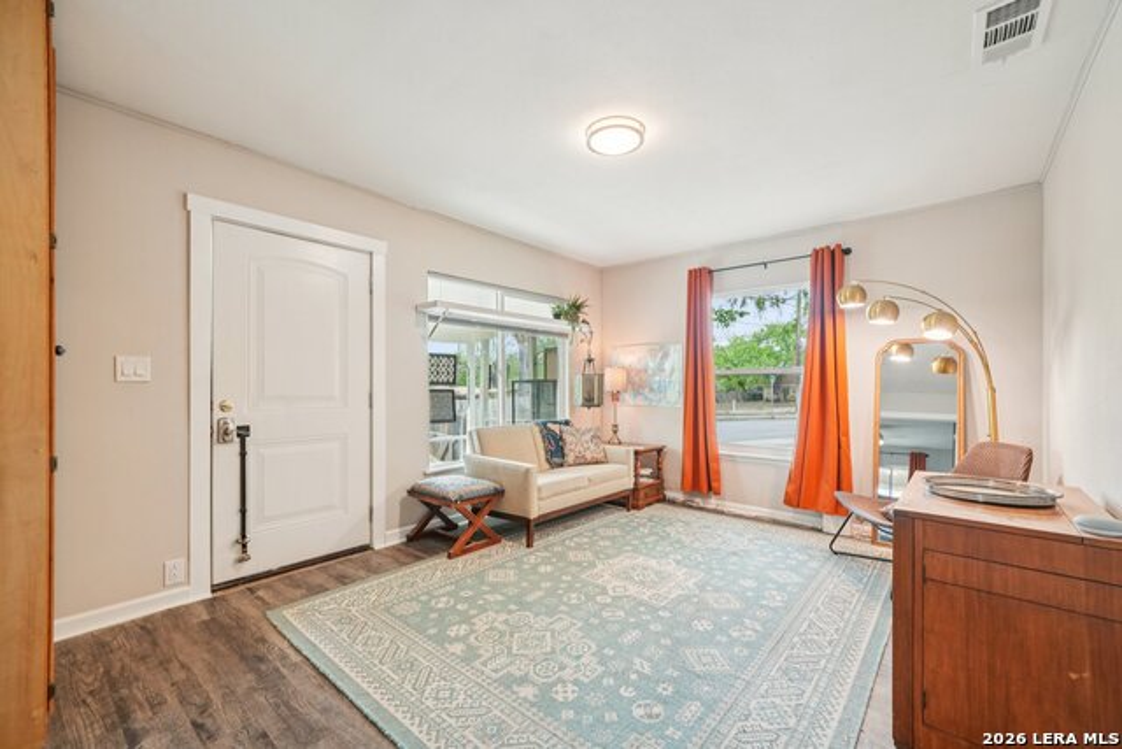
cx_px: 561
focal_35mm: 15
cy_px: 374
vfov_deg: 77.4
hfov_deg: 100.4
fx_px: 468
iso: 800
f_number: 7.1
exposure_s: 1/30
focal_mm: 15
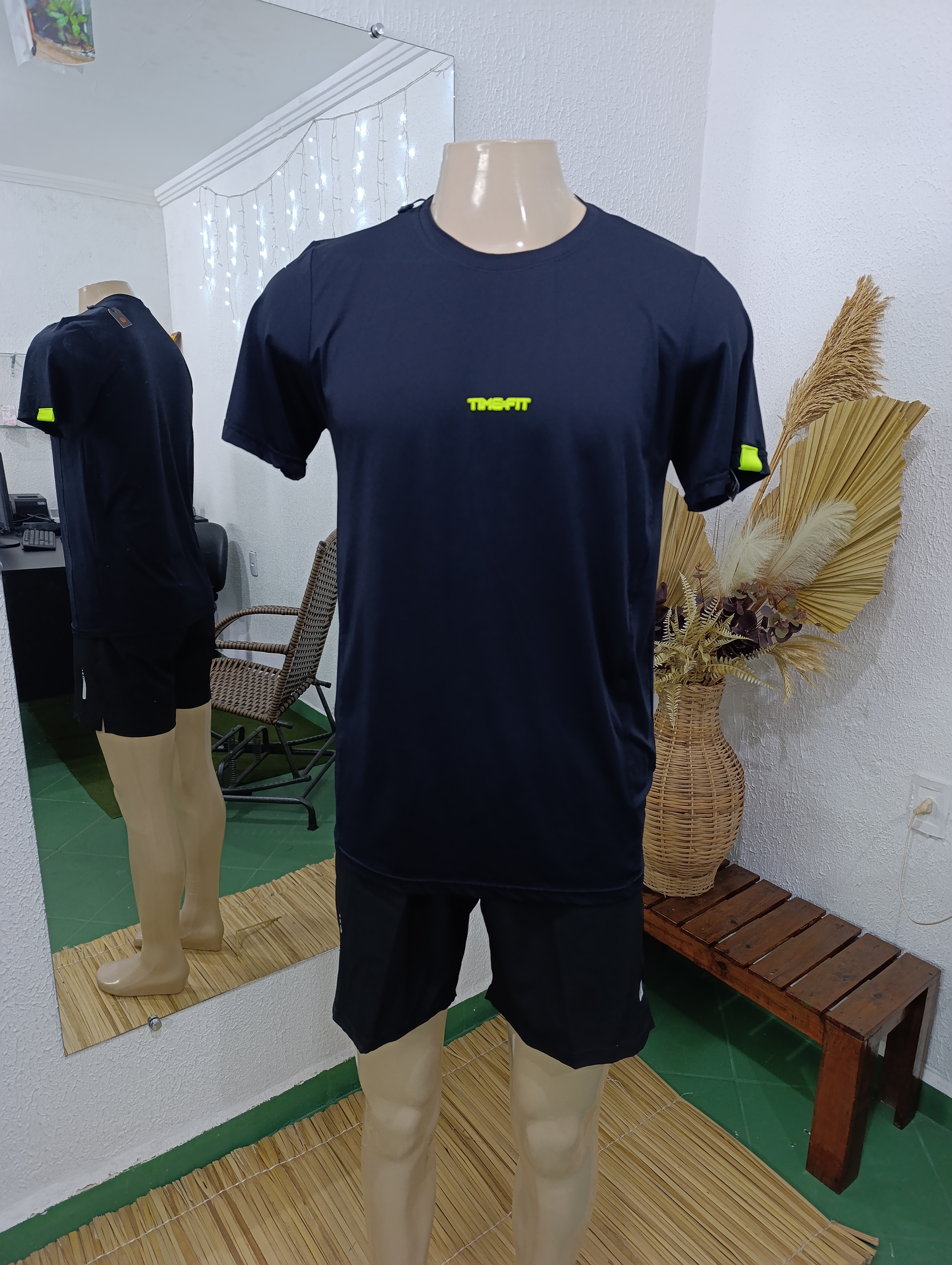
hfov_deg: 59.0
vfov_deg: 73.8
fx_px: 841
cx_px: 476
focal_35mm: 23
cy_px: 632
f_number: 1.6
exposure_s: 1/60
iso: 800
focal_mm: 6.14
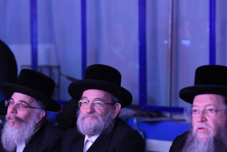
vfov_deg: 6.5
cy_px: 144
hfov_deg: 9.7
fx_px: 1330
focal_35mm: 211
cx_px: 66
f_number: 3.2
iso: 5000
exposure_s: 1/30
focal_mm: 102
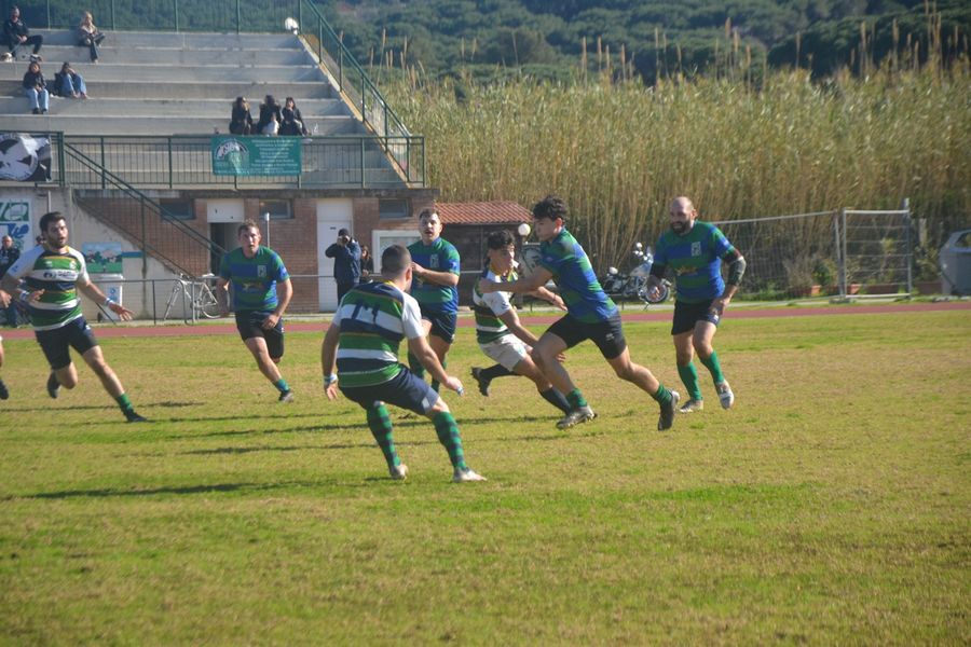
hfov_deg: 13.0
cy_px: 324
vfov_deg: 8.7
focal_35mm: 158
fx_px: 4248
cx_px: 486
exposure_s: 1/1000
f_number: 5.6
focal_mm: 105
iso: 400
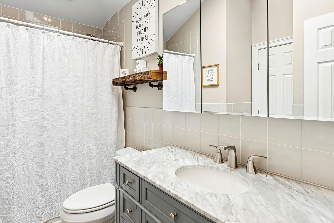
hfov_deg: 83.9
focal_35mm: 20
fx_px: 186
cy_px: 103
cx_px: 160
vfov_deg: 61.8
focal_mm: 16
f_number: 9
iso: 250
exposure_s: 1/20
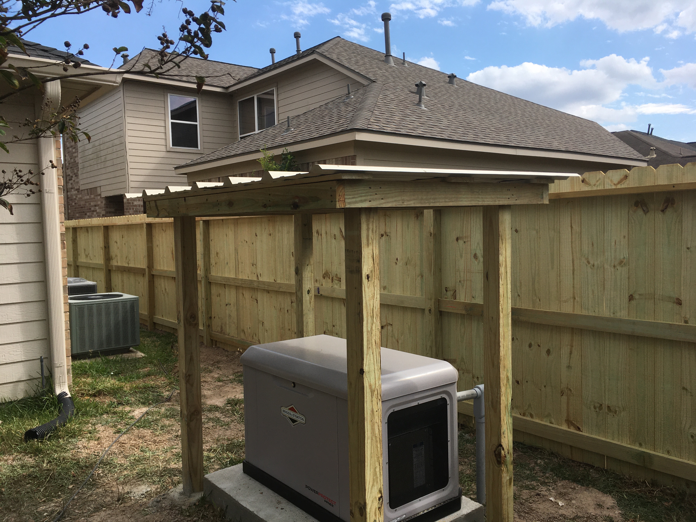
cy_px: 261
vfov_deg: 48.2
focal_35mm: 29
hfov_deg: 61.7
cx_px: 348
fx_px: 583
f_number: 2.2
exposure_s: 1/1083
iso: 25
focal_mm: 4.15
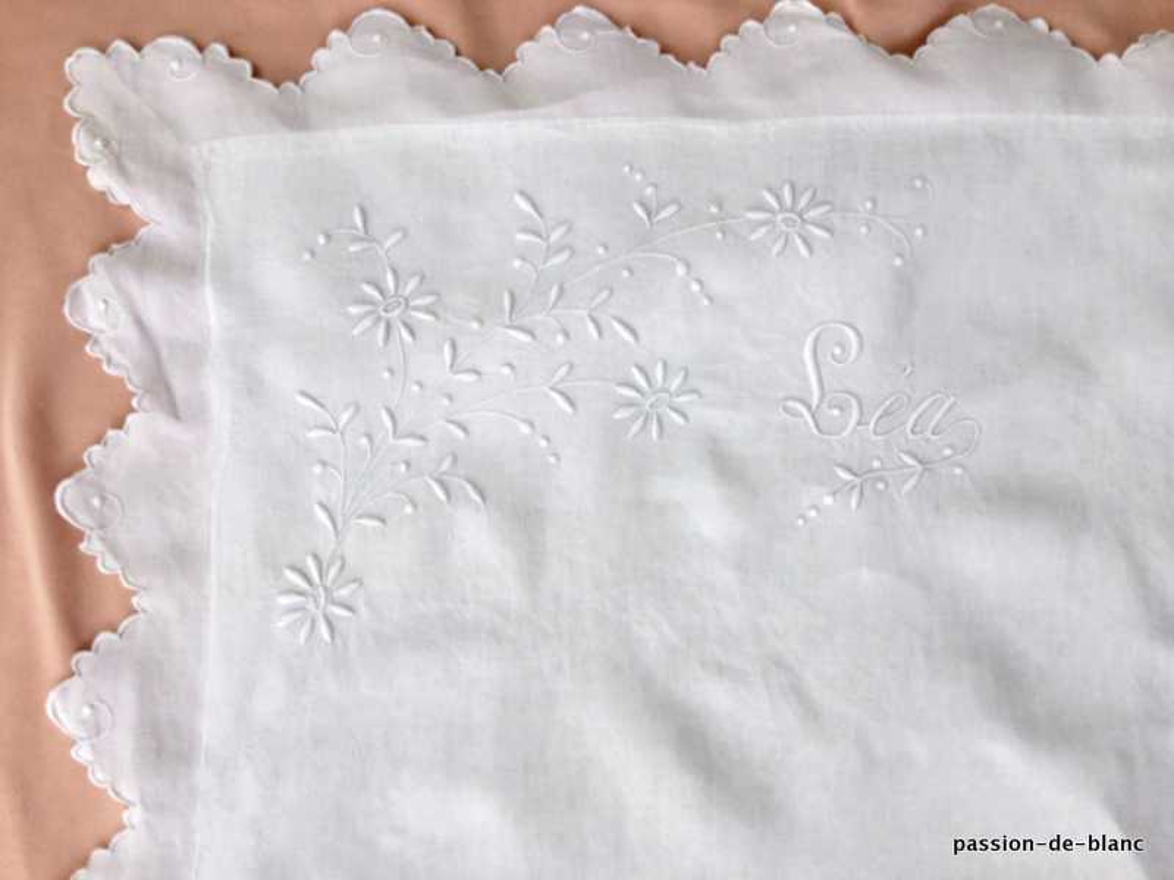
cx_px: 587
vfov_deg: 45.4
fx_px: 1051
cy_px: 440
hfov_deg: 58.4
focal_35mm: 31
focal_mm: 3.3
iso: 25
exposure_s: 1/100
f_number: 2.4
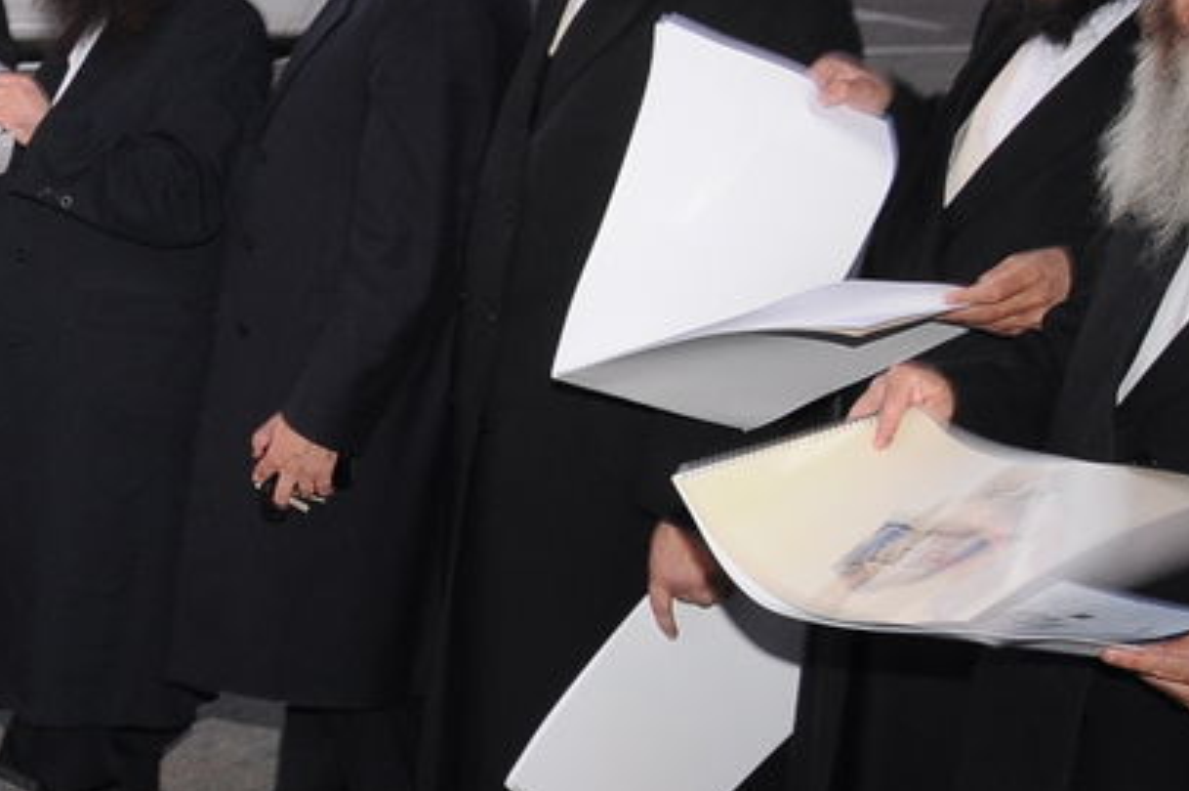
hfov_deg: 19.2
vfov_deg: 14.6
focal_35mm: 93
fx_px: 3069
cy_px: 154
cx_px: -589
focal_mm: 18
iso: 640
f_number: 6.3
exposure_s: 1/40
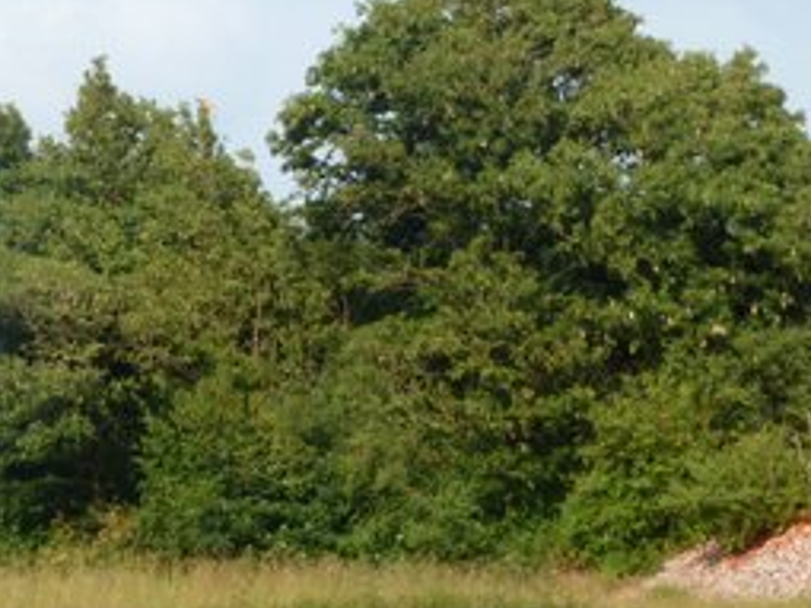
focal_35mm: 115
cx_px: 99
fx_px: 2693
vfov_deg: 12.9
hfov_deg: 16.9
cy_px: 255
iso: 100
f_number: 4.5
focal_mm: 10.9
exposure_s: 1/400
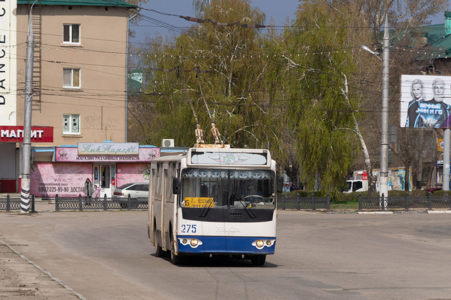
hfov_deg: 11.0
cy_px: 150
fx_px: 2349
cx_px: 226
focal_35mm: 188
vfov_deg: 7.3
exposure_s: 1/1600
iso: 400
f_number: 9
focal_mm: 125
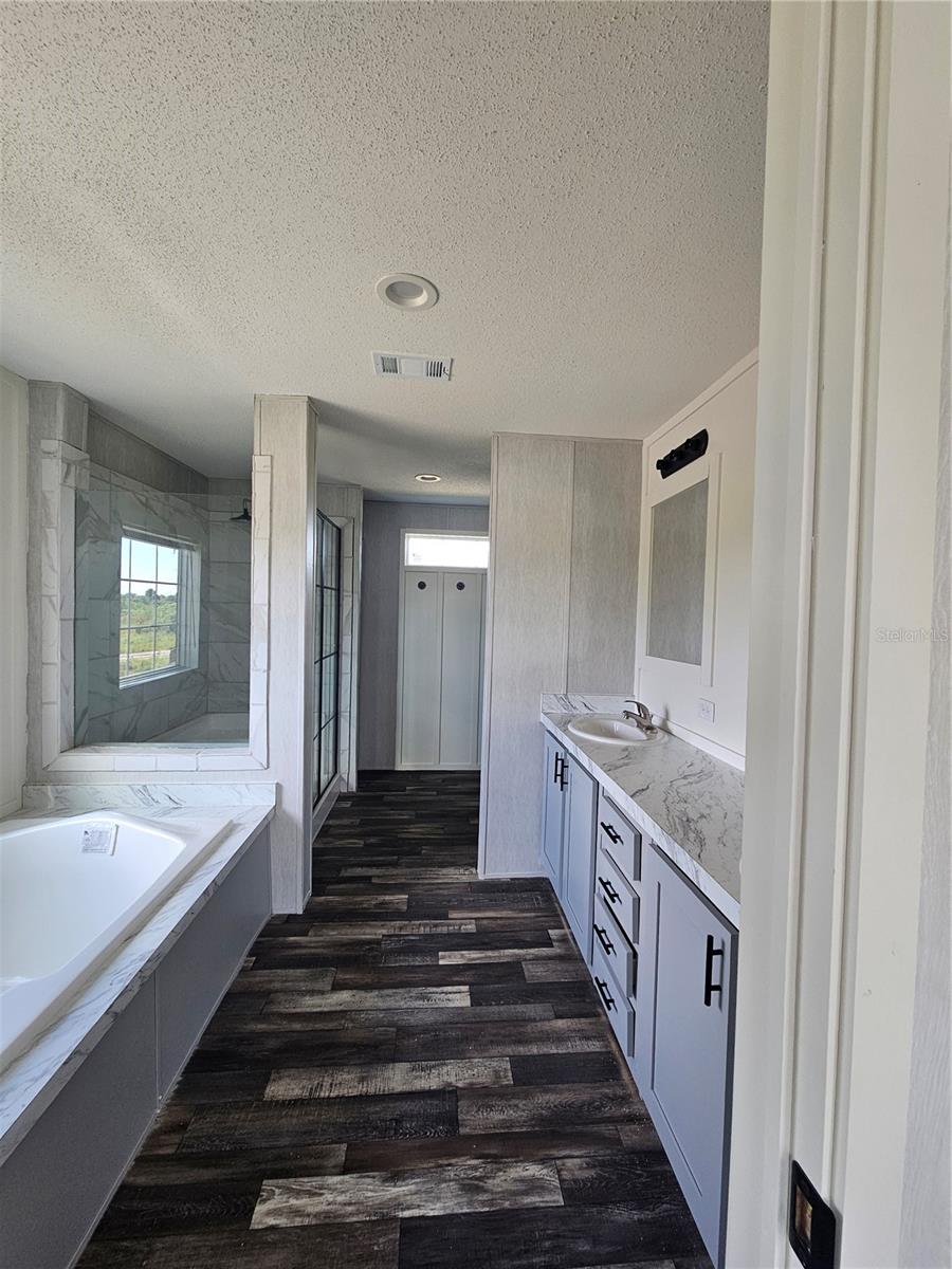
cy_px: 634
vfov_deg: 106.2
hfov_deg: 89.9
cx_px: 476
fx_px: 477
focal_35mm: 13
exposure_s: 1/77
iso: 80
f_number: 2.2
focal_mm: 2.2
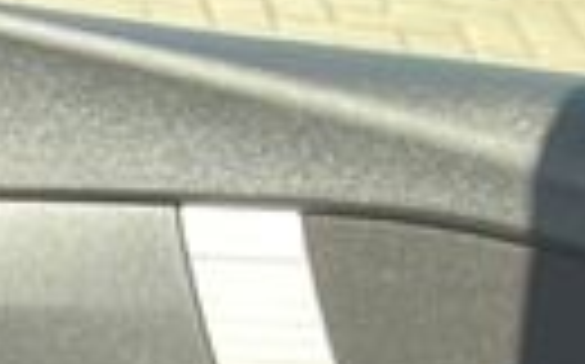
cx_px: -1323
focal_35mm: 217
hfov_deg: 8.0
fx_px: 3457
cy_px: 1438
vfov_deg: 5.3
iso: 50
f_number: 1.6
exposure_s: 1/310
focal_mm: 5.1
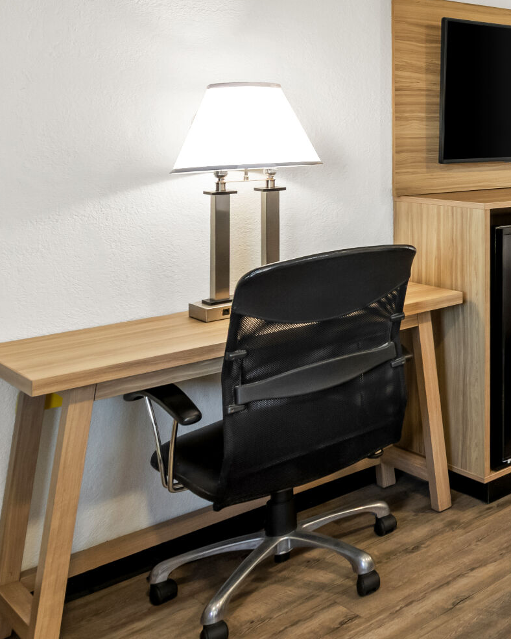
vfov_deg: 44.4
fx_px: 756
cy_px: 167
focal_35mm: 40
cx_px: 807
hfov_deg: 25.5
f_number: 8
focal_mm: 14
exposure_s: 1/5
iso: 400
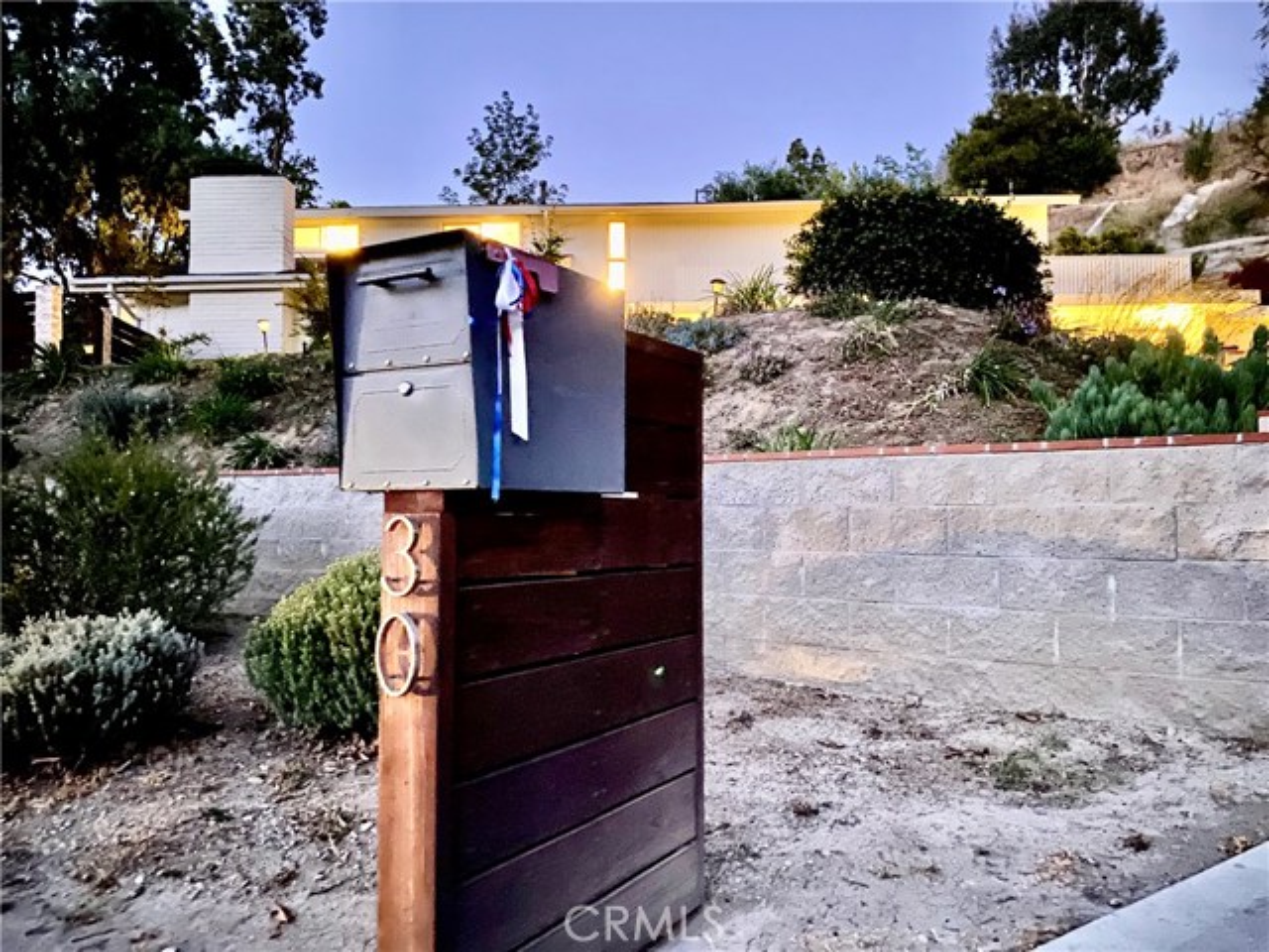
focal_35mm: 26
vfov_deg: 53.1
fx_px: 953
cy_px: 476
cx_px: 634
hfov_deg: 67.3
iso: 800
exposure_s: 1/4
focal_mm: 4.25
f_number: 1.8
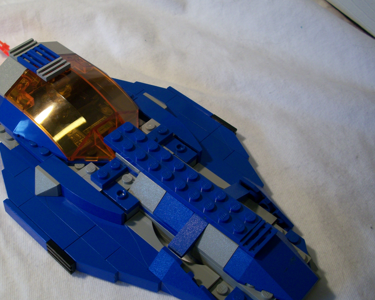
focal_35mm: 47
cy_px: 173
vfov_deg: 32.0
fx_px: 522
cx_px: 128
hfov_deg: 39.1
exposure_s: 1/30
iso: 101
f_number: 3.1
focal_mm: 6.3
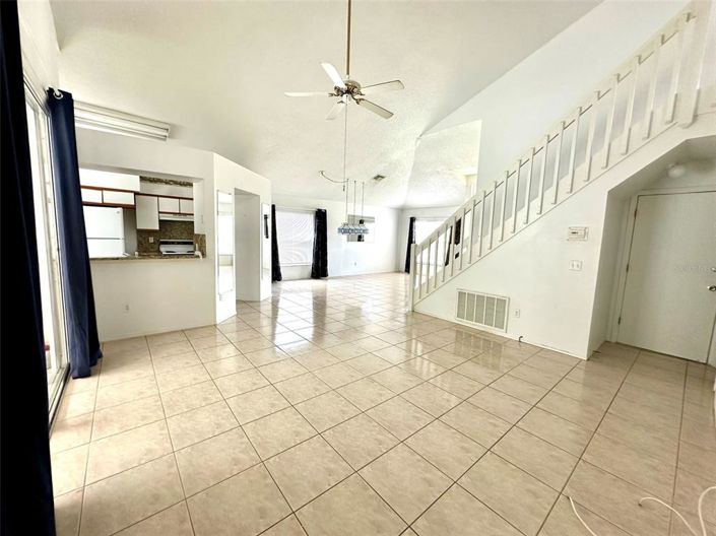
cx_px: 358
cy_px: 268
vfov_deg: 85.6
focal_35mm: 14
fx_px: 289
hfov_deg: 102.1
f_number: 2.2
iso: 160
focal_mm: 2.22
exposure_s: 1/60
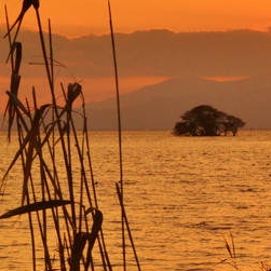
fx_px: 1904
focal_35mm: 215
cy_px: 228
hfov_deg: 7.8
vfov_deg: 8.1
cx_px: 517
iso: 100
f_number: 18
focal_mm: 62
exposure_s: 1/60
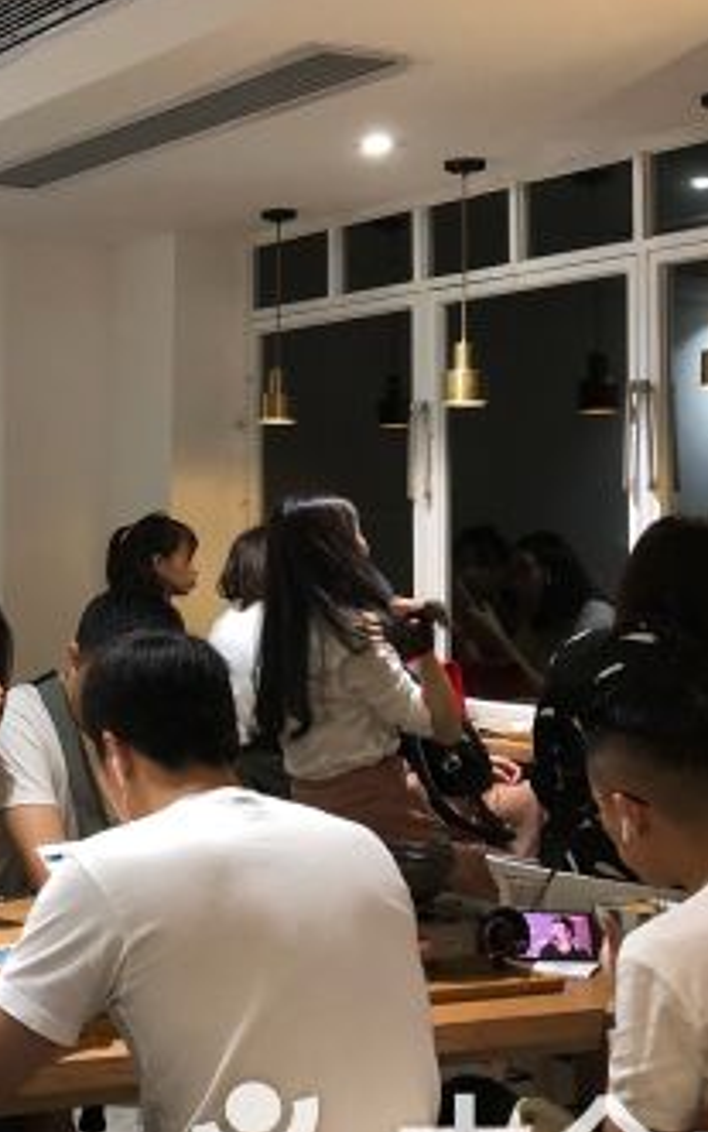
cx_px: -147
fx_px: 2006
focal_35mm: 65
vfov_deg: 31.4
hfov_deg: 18.9
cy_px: 443
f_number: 1.8
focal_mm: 3.99
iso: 80
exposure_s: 1/17
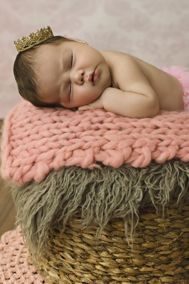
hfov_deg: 22.1
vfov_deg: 32.6
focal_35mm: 62
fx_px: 485
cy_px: 145
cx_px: 95
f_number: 3.5
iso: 500
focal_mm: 35
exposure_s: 1/160
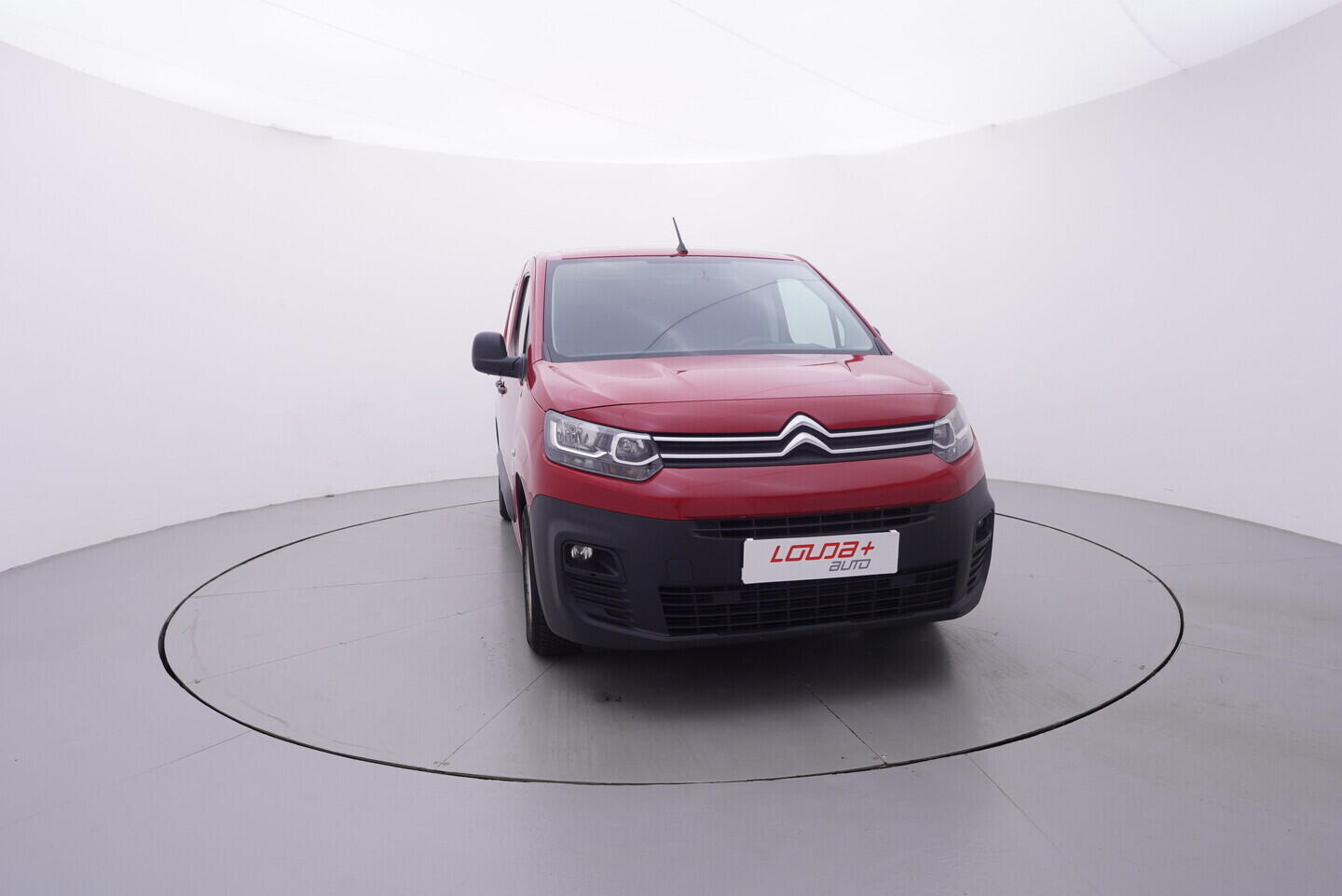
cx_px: 671
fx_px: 839
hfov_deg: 77.3
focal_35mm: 22
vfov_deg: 56.2
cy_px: 448
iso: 200
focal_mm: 15
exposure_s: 1/80
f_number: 5
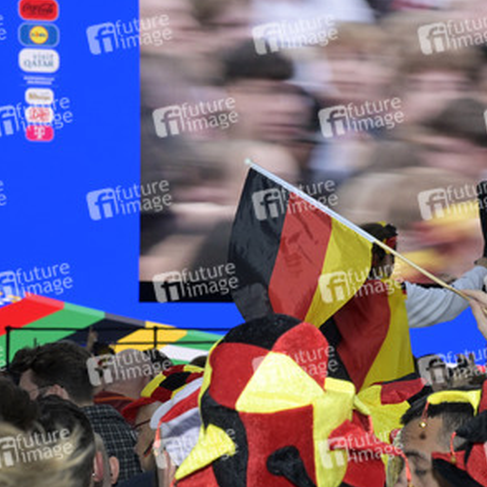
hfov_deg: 12.0
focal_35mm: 146
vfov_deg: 12.0
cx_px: 317
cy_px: 242
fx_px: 2324
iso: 2500
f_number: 13
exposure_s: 1/250
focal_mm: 112
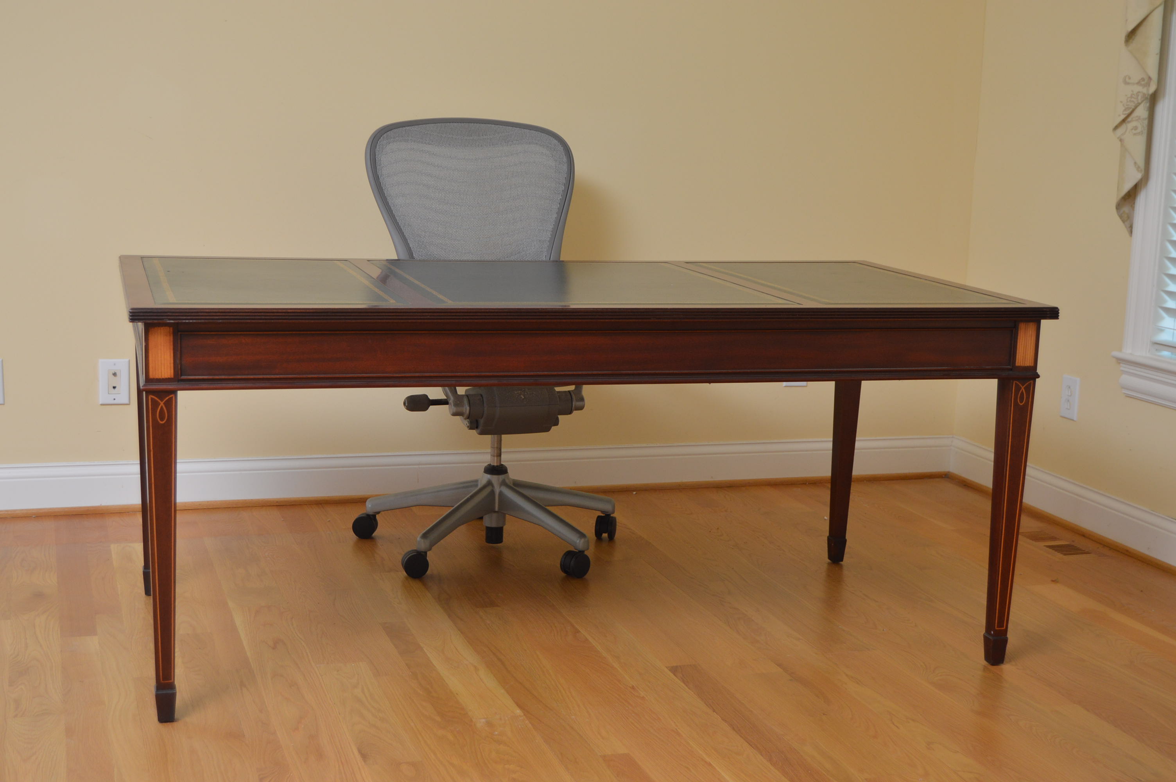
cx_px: 588
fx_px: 1665
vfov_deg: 26.4
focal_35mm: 51
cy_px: 391
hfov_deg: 38.9
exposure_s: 1/80
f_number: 5
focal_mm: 34
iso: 400
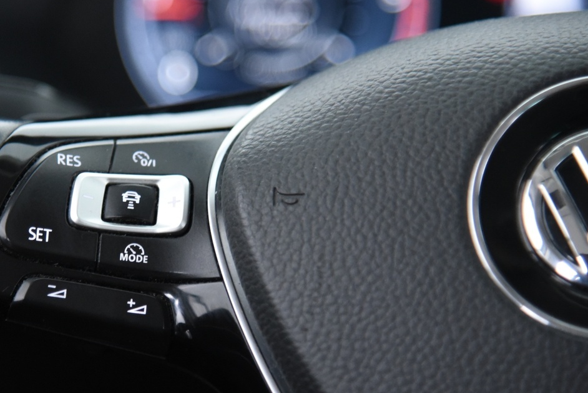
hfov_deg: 10.8
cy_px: 206
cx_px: 115
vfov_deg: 7.3
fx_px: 3088
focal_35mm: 189
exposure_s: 1/25
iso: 4000
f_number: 4
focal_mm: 110
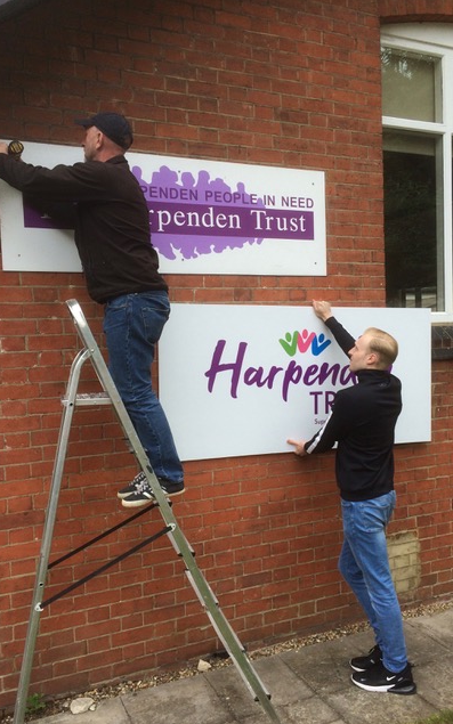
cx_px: 243
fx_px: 612
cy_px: 363
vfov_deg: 61.2
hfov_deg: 40.6
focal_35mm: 31
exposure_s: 1/586
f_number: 2.2
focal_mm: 4.15
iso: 32
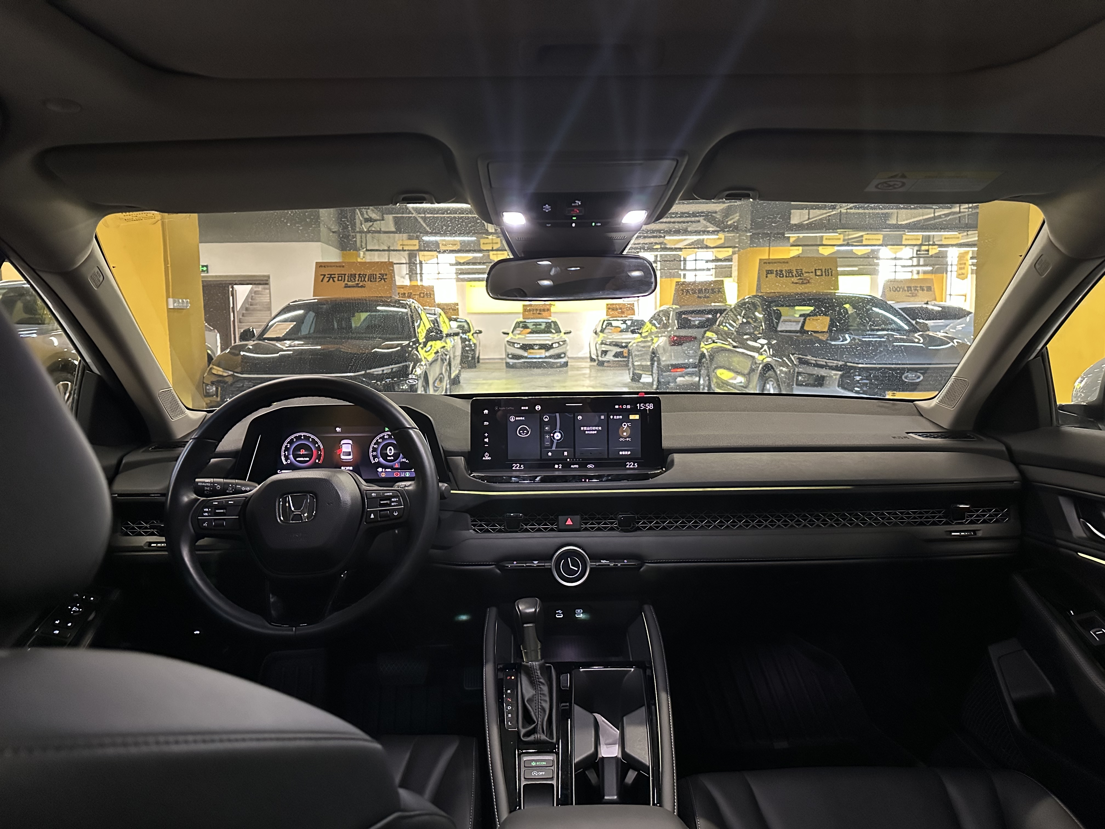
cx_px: 552
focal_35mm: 24
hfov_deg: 71.6
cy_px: 414
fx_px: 766
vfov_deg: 56.8
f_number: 1.78
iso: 1000
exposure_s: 1/46
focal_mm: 6.86
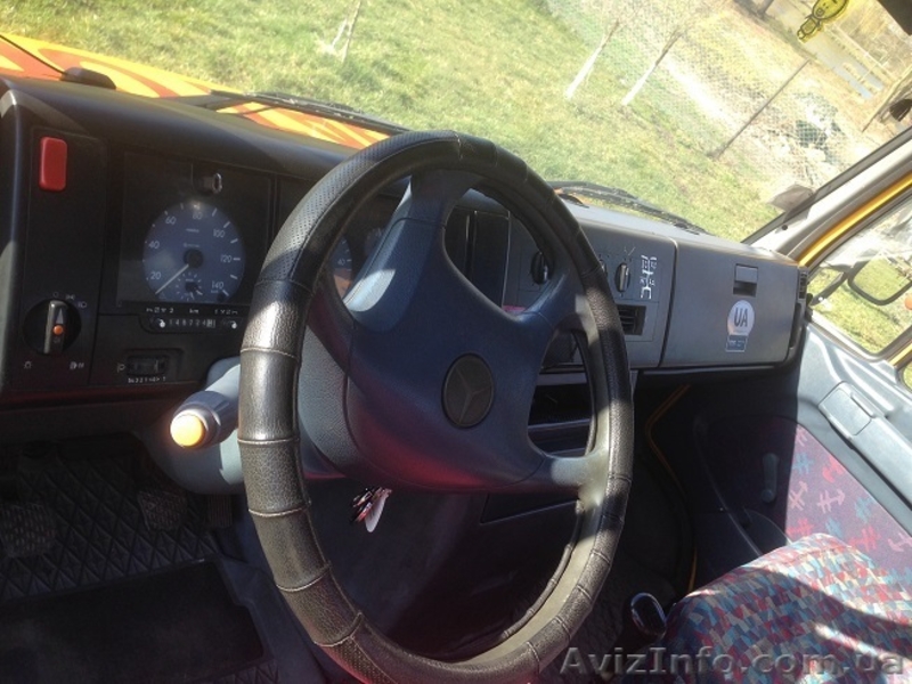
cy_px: 342
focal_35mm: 33
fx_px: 869
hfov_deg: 55.4
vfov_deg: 42.9
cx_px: 456
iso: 50
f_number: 2.4
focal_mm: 4.12
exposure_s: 1/184
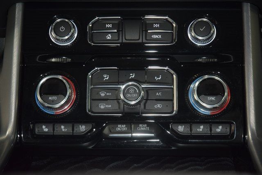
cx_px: 131
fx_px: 764
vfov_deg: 13.0
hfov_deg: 19.5
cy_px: 88
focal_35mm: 105
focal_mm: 70
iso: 1400
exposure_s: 1/40
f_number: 4.5
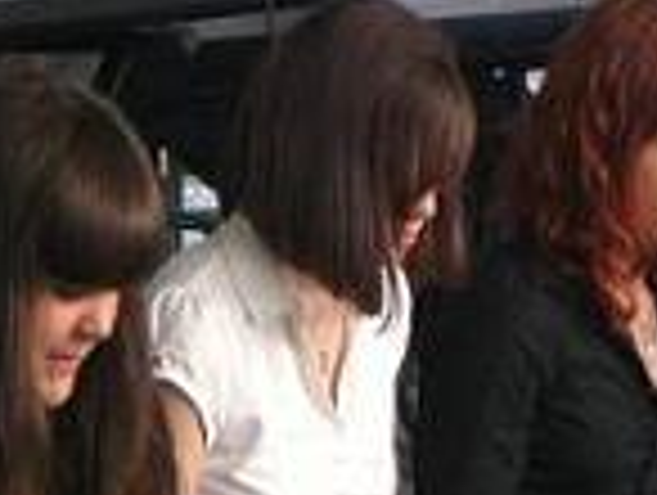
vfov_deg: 4.3
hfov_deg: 5.7
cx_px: 394
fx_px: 6559
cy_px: 20
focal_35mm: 345
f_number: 5.9
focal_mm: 18.9
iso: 200
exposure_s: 1/60
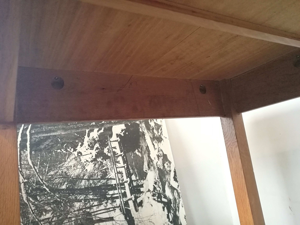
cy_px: 112
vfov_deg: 51.4
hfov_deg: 65.3
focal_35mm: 27
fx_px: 234
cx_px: 150
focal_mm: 4.5
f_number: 2.2
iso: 640
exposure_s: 1/16.7
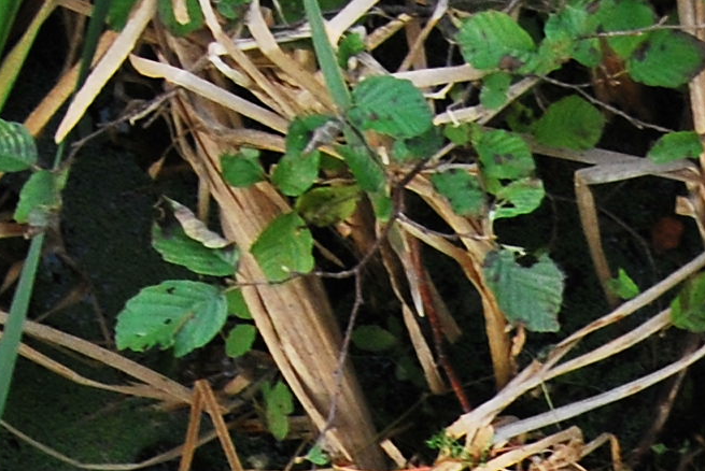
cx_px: 1003
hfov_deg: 6.1
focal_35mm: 337
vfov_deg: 4.0
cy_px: 1367
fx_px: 6605
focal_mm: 38
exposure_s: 1/100
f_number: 9
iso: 400
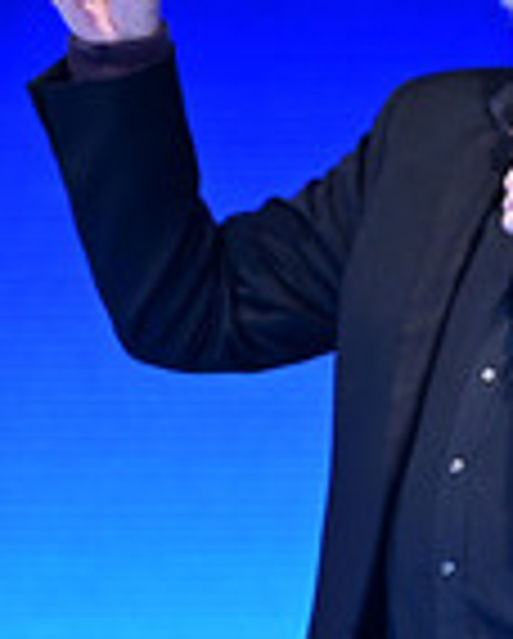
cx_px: 569
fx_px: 11268
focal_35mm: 595
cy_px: 279
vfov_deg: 3.2
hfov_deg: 2.6
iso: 2000
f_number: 3.5
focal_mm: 200
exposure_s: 1/320
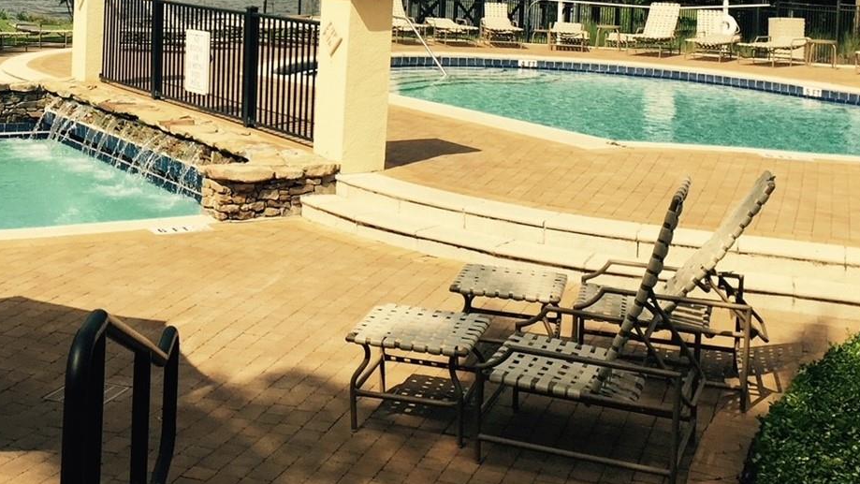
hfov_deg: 37.4
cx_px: 275
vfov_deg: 21.1
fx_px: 1254
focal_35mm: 55
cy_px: 0
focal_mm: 4.15
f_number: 2.2
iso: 32
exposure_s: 1/3049
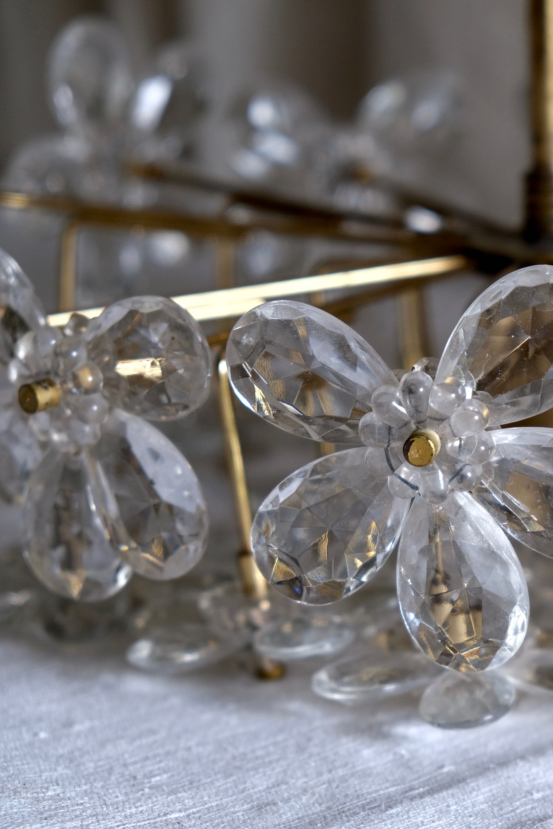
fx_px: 2880
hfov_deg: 10.8
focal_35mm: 125
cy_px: 414
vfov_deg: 16.4
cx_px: 593
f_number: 4
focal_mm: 55
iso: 800
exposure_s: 1/80
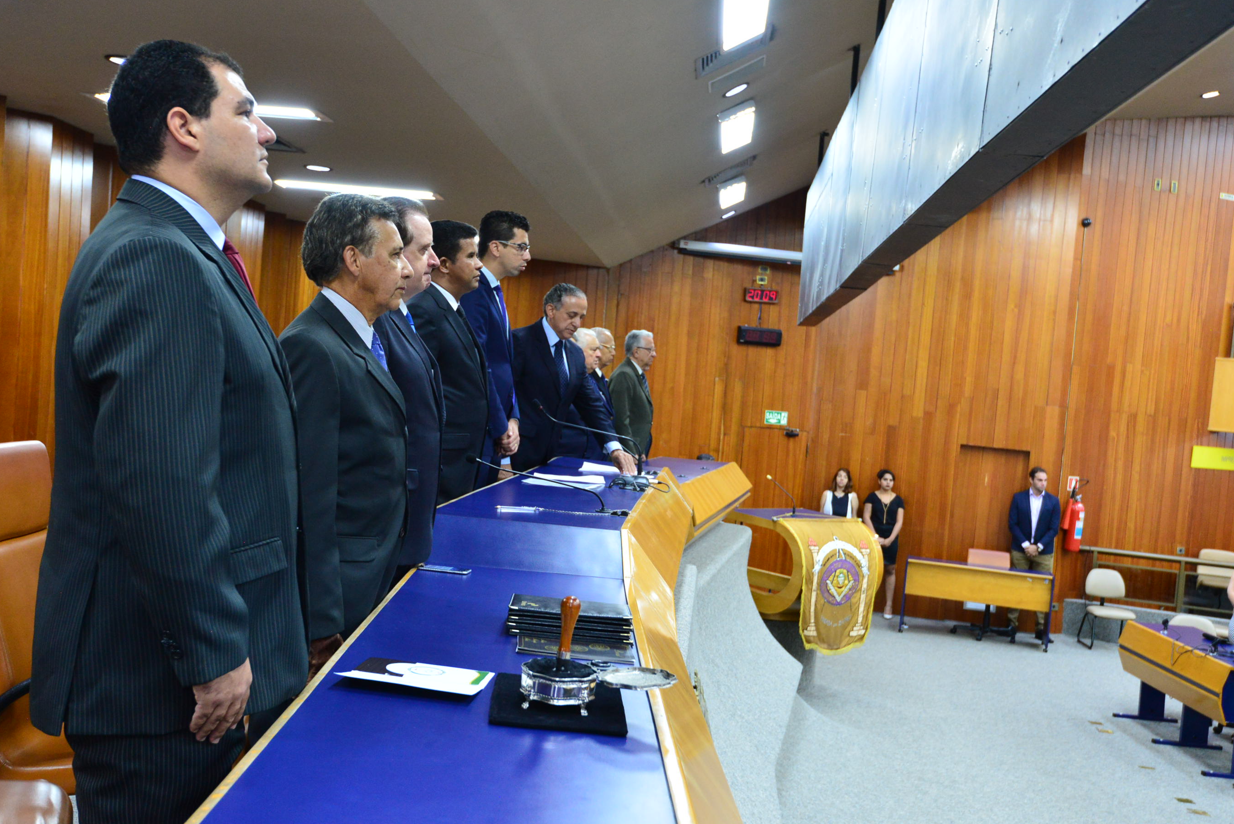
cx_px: 588
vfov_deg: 34.2
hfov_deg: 49.5
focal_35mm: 39
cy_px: 431
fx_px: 1337
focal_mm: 35
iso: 2500
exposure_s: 1/60
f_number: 5
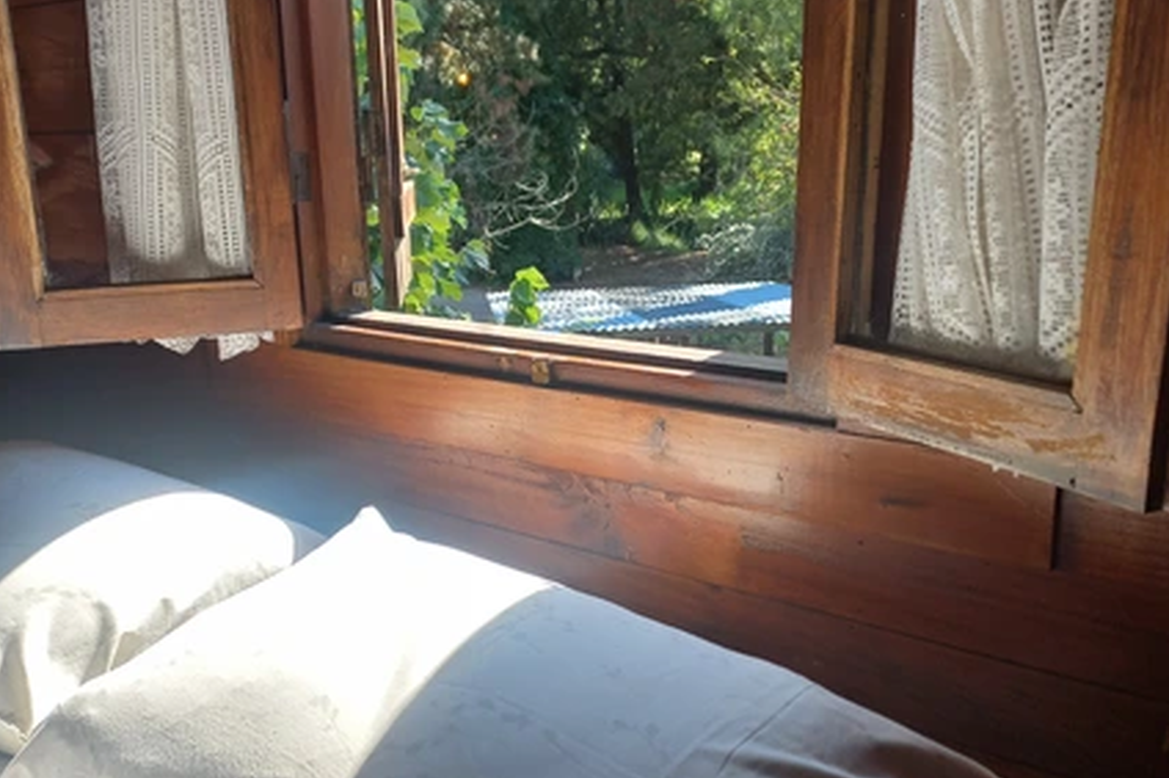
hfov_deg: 67.4
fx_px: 876
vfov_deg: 47.7
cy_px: 447
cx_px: 571
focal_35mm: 27
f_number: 1.8
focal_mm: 4.6
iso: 40
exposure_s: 1/100
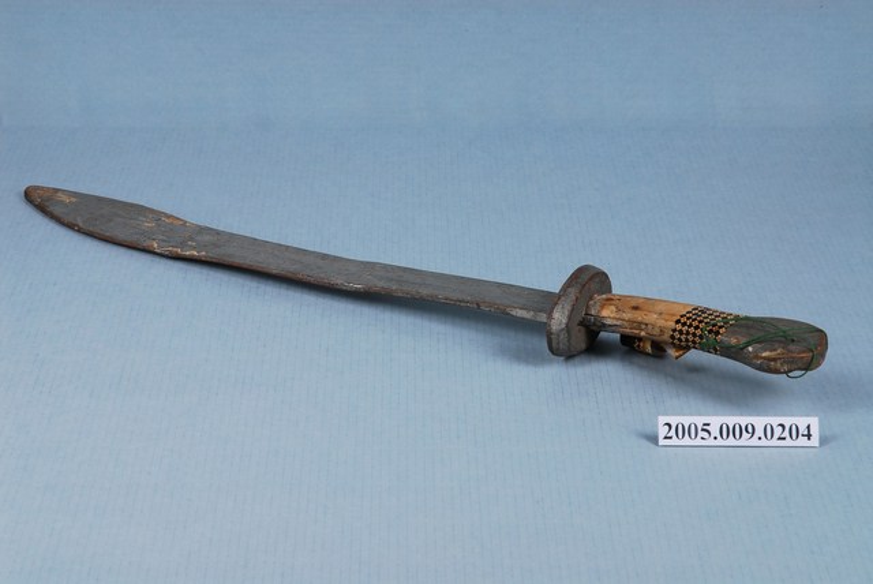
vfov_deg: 14.1
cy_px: 292
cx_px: 436
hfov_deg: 20.9
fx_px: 2366
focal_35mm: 98
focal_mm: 65
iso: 100
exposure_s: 1/160
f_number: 11
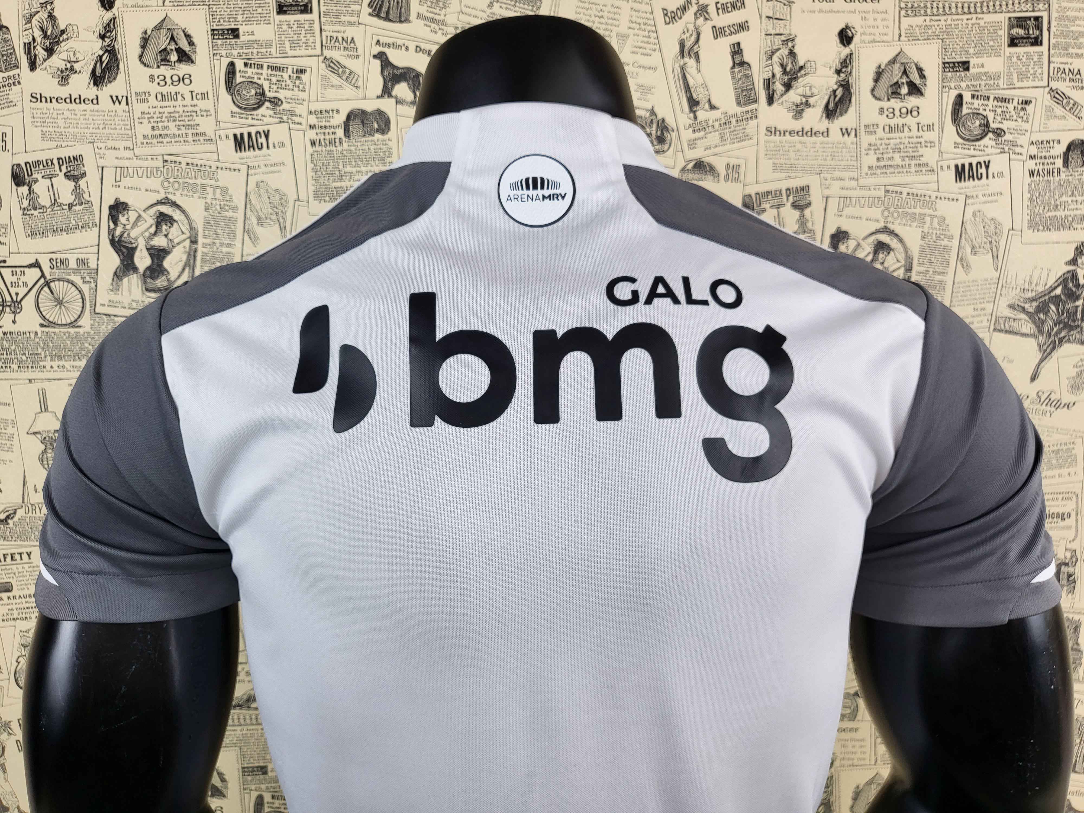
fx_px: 814
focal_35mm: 26
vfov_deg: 53.1
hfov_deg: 67.3
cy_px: 406
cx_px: 542
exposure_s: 1/100
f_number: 1.8
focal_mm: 4.25
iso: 64
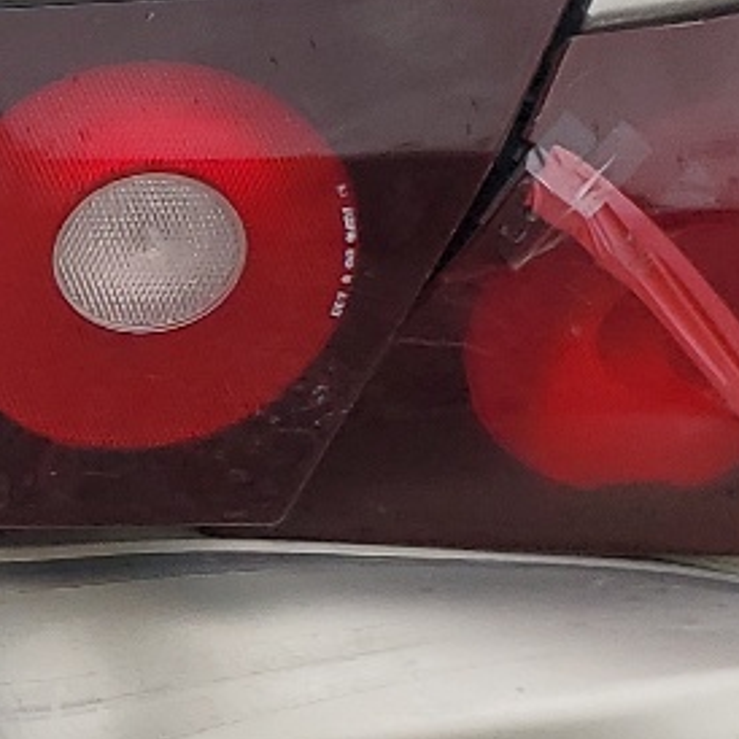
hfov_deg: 11.4
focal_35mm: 134
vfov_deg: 13.0
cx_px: -866
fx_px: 3237
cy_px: 475
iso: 50
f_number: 1.5
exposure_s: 1/2000
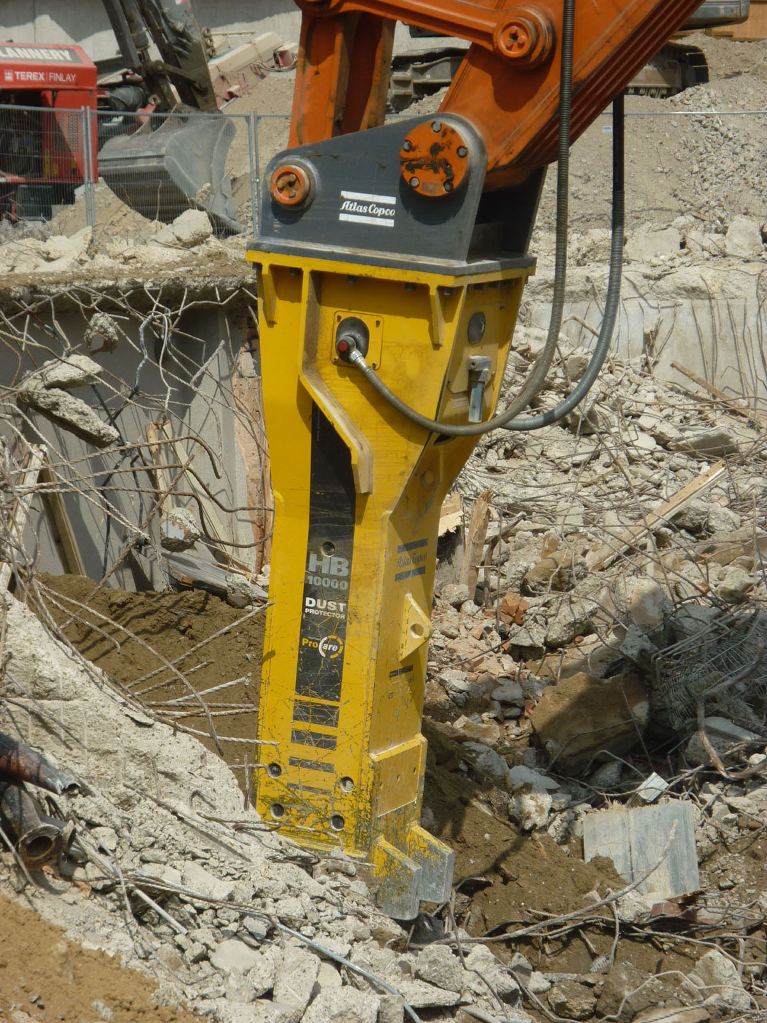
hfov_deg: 12.0
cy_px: 512
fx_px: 3663
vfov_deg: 15.9
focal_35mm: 124
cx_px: 384
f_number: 5.6
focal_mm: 20.6
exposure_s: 1/640
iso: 80
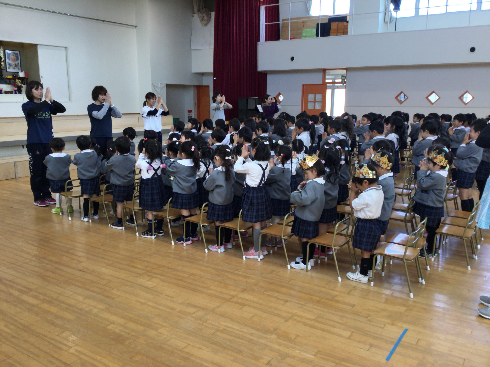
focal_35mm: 31
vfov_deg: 45.4
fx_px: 439
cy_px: 184
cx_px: 245
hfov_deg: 58.4
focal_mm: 3.3
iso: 25
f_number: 2.4
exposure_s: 1/60
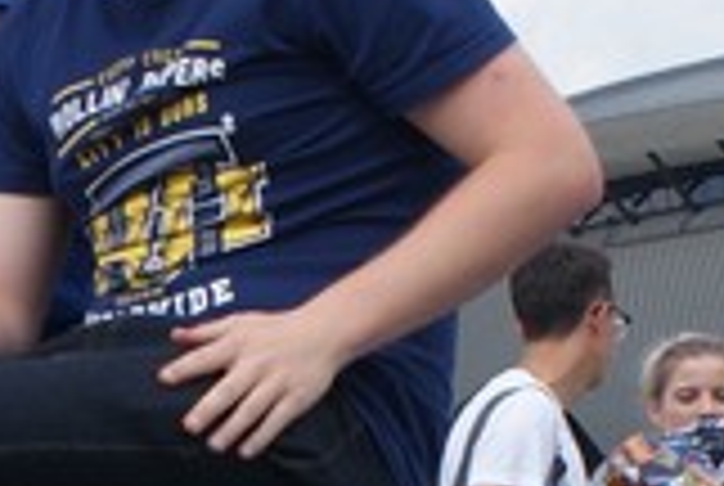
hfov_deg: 7.4
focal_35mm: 279
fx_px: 5621
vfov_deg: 4.9
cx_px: 157
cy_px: 727
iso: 100
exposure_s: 1/160
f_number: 9
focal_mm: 30
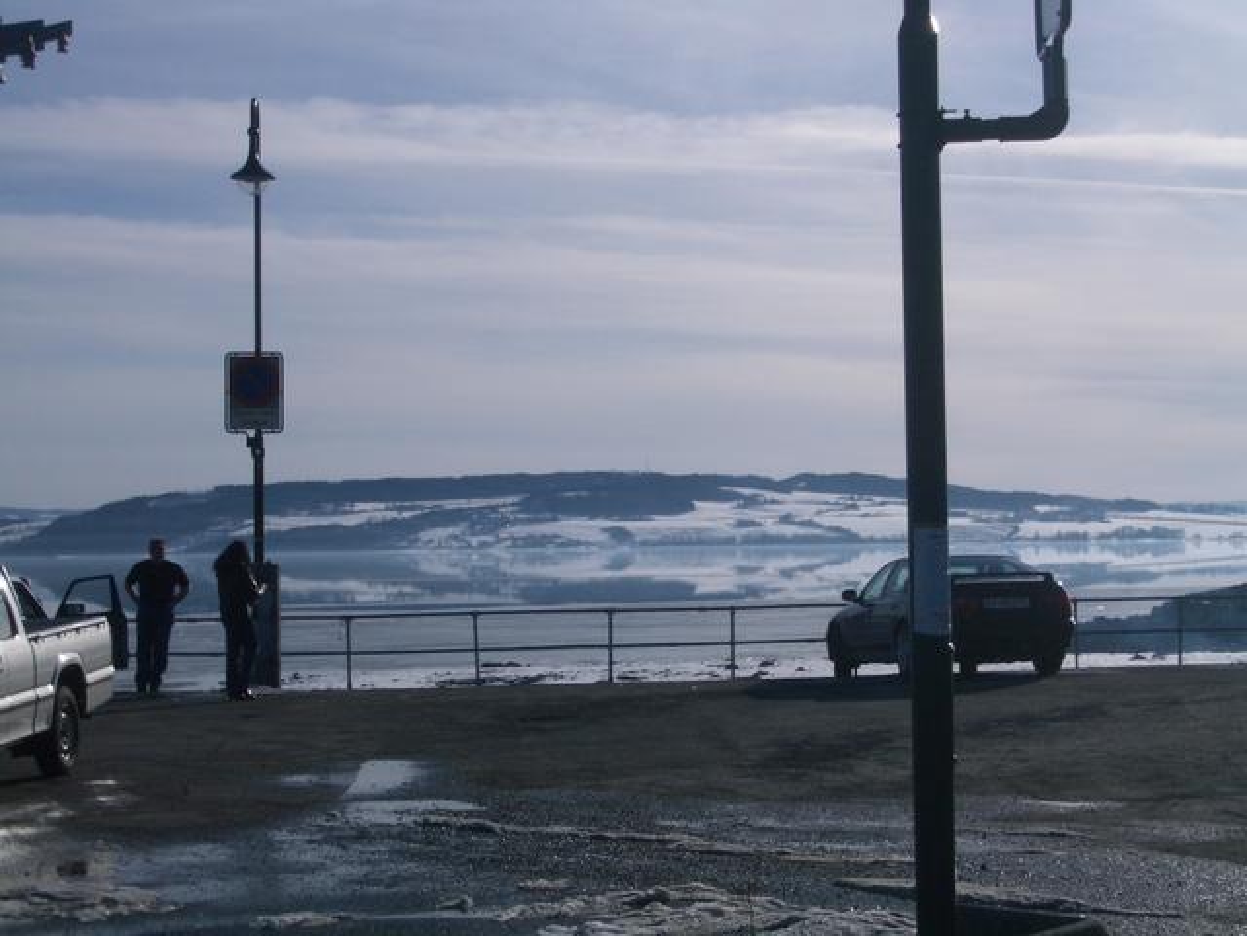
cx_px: 624
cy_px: 468
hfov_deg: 26.3
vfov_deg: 19.9
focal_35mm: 74
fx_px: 2666
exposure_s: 1/800
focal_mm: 12.2
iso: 50
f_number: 6.2
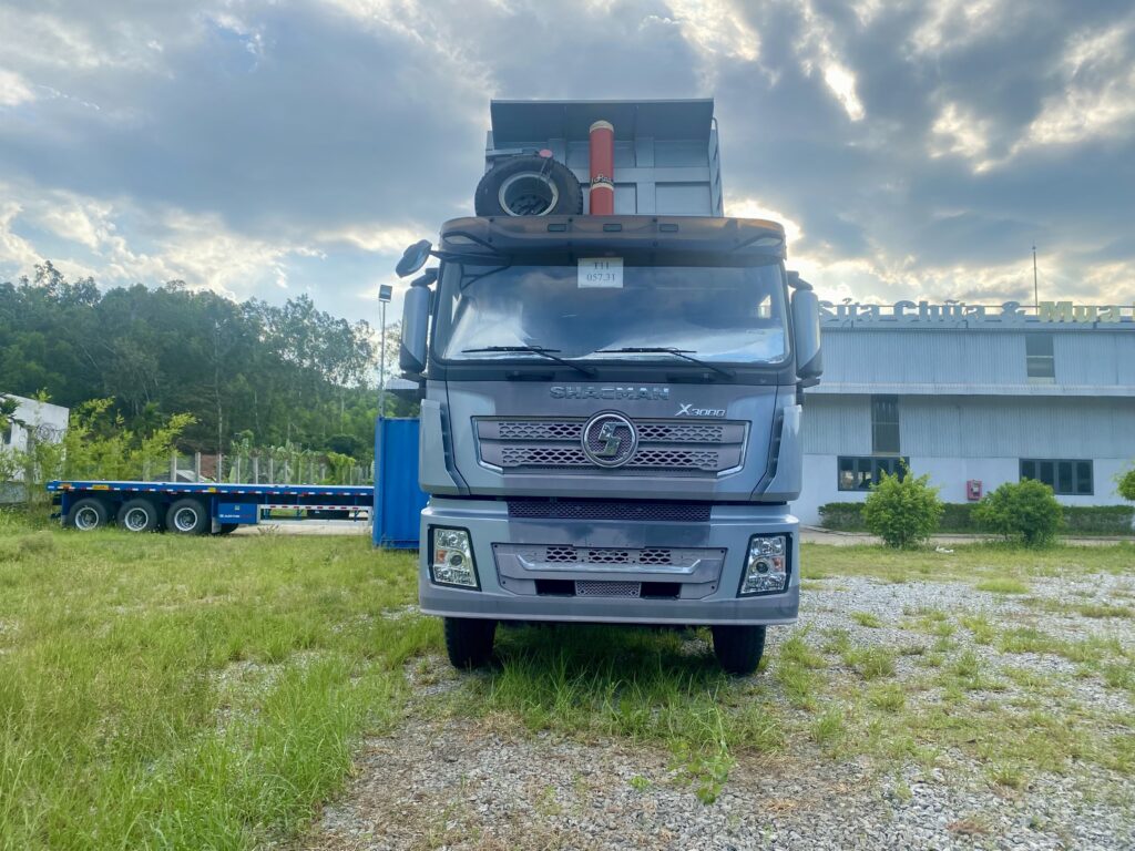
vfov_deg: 53.1
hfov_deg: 67.3
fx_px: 852
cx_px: 568
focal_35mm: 26
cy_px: 426
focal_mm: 4.25
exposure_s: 1/1585
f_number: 1.8
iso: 32
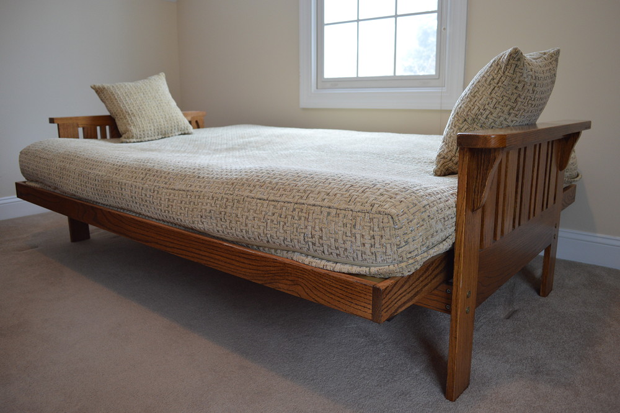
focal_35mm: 27
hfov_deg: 67.4
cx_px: 310
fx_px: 465
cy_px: 206
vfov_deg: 47.9
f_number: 3.5
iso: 400
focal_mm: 18
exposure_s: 1/20
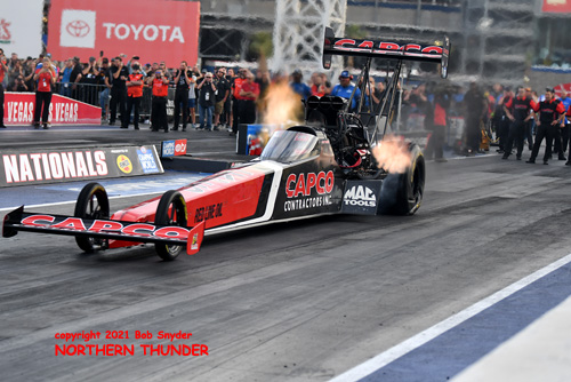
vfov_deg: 13.1
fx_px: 1666
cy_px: 191
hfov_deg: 19.4
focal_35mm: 105
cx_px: 286
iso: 200
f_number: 2.8
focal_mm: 70
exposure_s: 1/1000
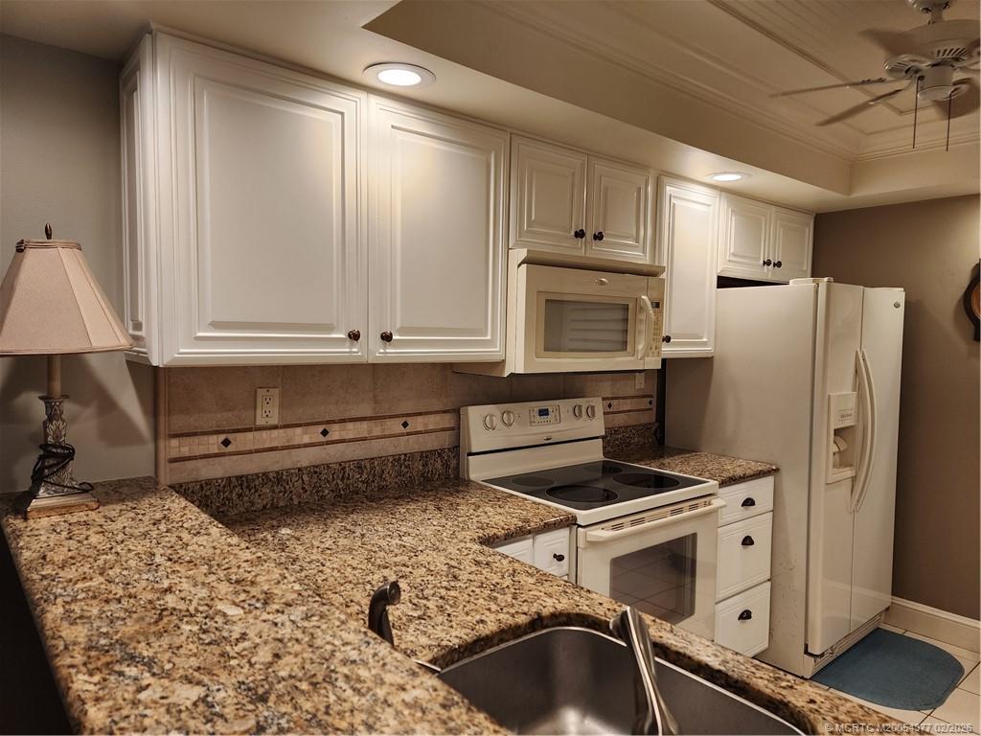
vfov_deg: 58.9
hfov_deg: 73.9
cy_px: 368
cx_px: 490
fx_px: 652
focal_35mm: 23
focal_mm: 6.4
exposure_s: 1/120
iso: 100
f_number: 1.8
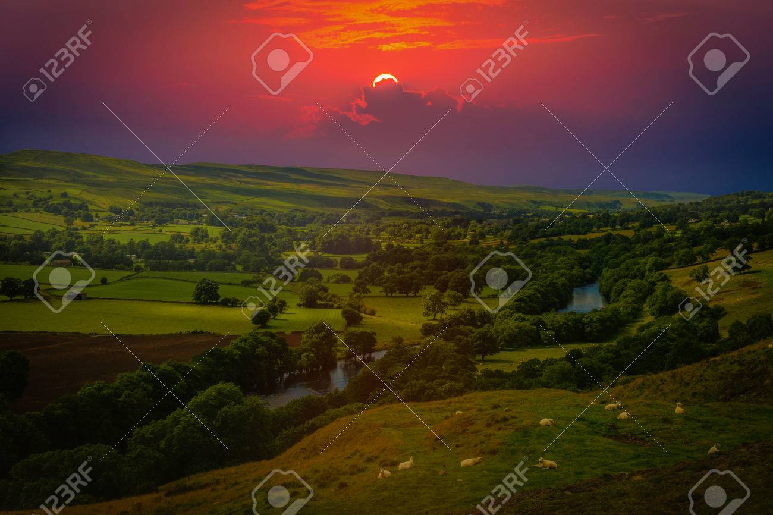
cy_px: 258
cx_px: 386
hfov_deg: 37.9
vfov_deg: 25.7
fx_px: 1127
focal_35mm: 52
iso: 160
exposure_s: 1/200
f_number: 10
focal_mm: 35
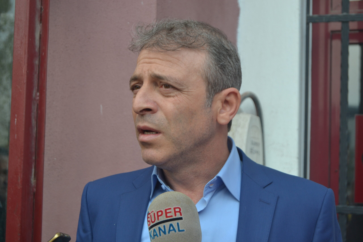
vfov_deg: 16.6
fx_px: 832
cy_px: 121
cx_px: 182
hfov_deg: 24.6
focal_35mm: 82
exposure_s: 1/125
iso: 360
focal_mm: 55
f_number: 5.6
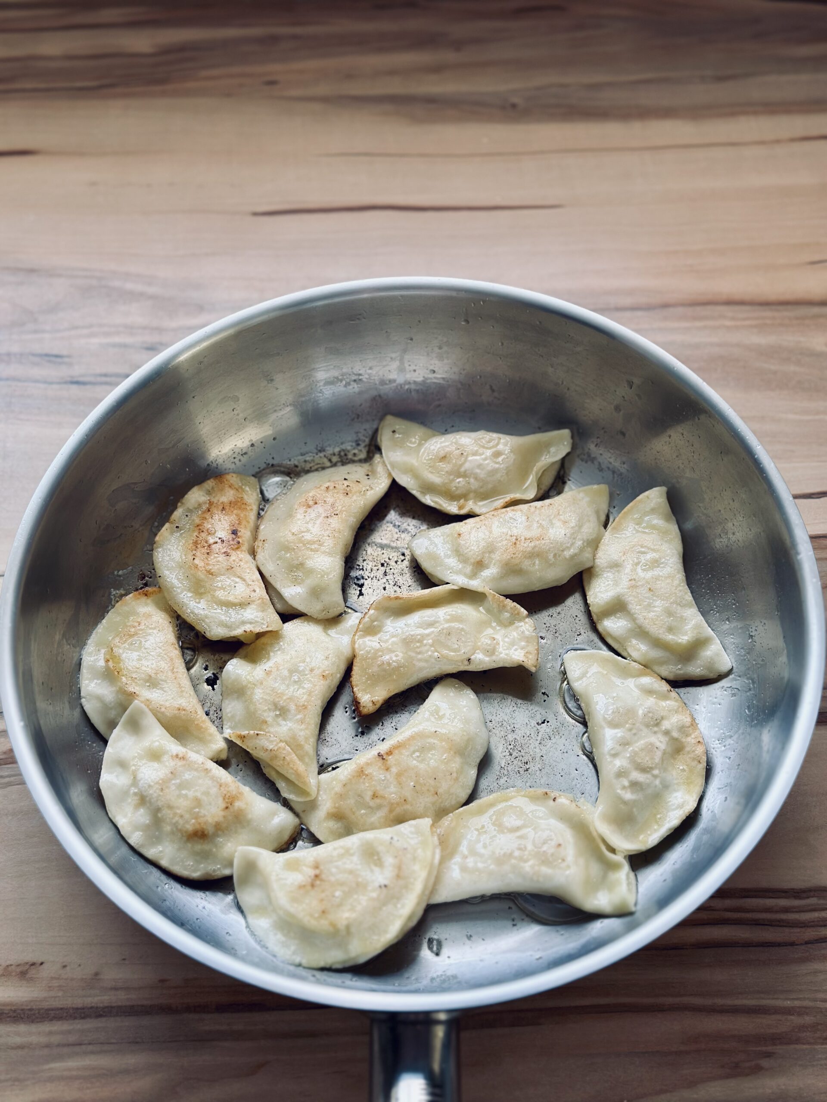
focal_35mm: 48
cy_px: 551
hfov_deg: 30.3
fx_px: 1529
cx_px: 414
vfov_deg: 39.7
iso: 125
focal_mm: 6.86
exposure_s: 1/111
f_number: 1.78
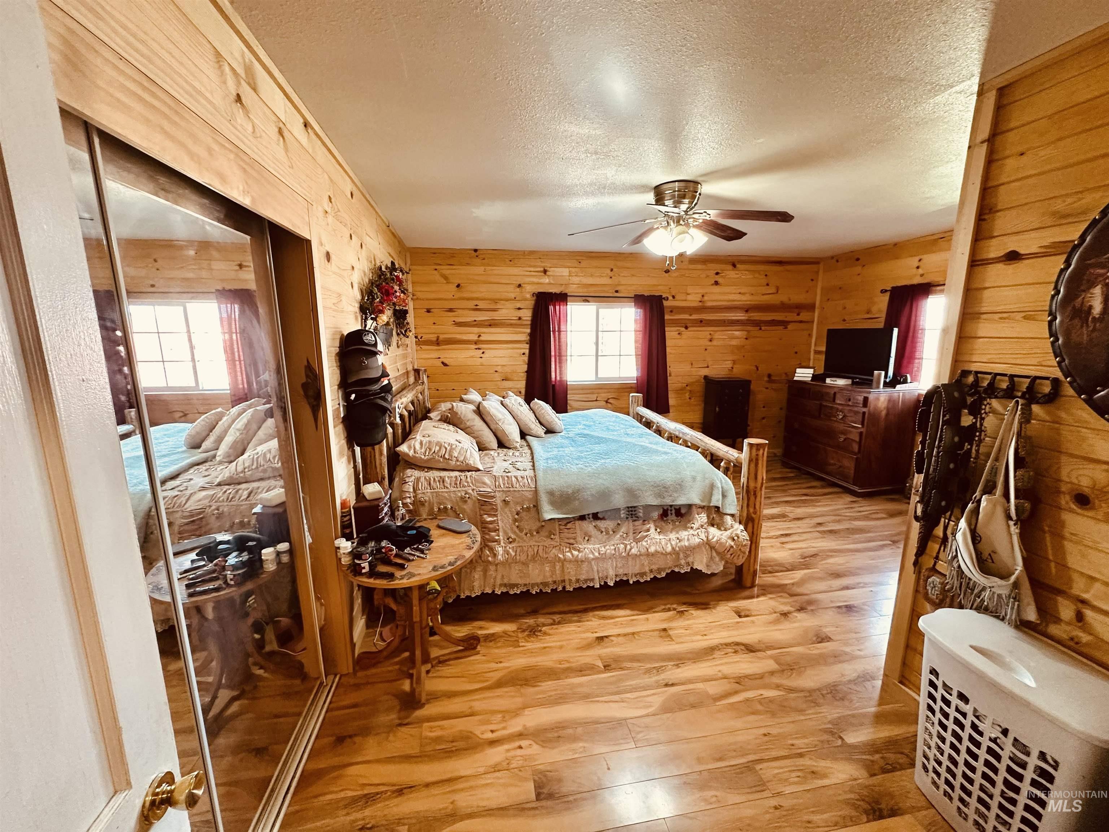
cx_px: 554
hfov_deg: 102.1
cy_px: 416
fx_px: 449
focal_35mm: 14
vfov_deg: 85.7
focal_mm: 2.22
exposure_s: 1/60
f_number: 2.2
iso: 400
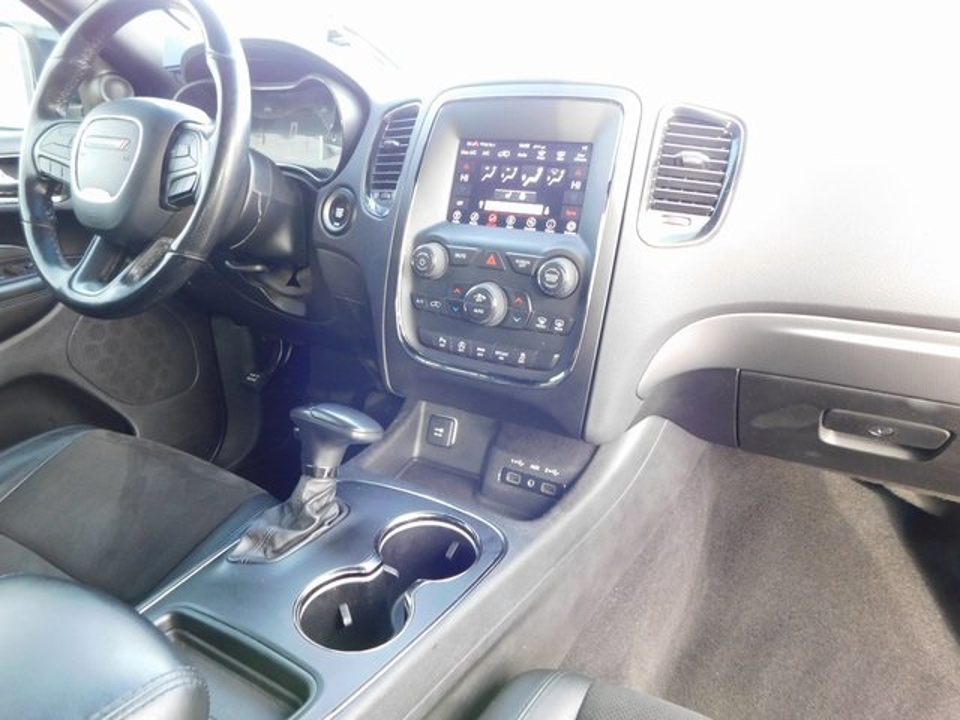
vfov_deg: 58.9
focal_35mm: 23
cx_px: 480
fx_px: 638
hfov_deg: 73.9
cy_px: 360
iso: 280
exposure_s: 1/30
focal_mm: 4
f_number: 3
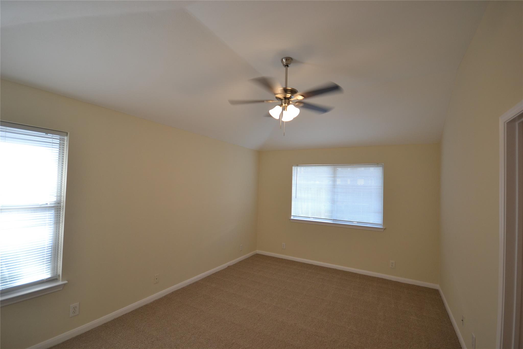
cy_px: 174
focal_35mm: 15
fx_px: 218
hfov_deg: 100.4
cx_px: 262
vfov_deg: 77.3
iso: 400
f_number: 4
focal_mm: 10
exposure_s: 1/60
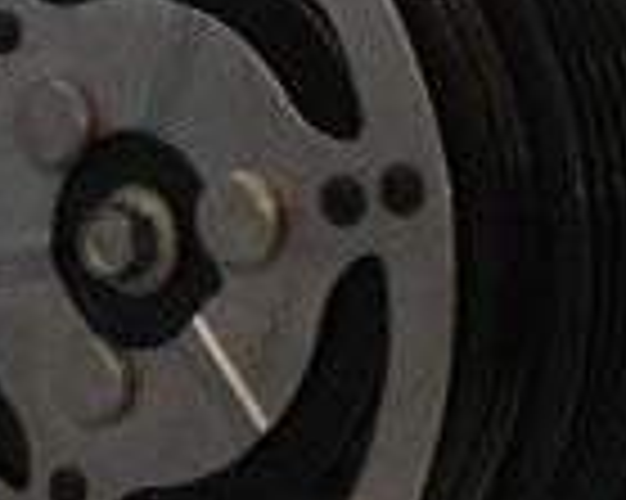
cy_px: 9
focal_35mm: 140
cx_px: 572
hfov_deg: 13.6
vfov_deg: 10.9
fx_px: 2593
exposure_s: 1/60
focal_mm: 23
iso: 3200
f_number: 4.2
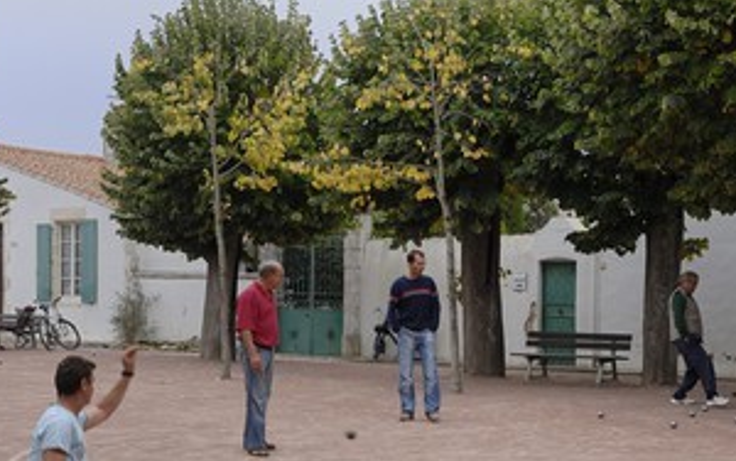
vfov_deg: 21.6
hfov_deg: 33.9
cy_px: 302
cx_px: 445
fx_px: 1204
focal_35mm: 60
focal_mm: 28
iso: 100
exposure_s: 1/80
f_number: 4
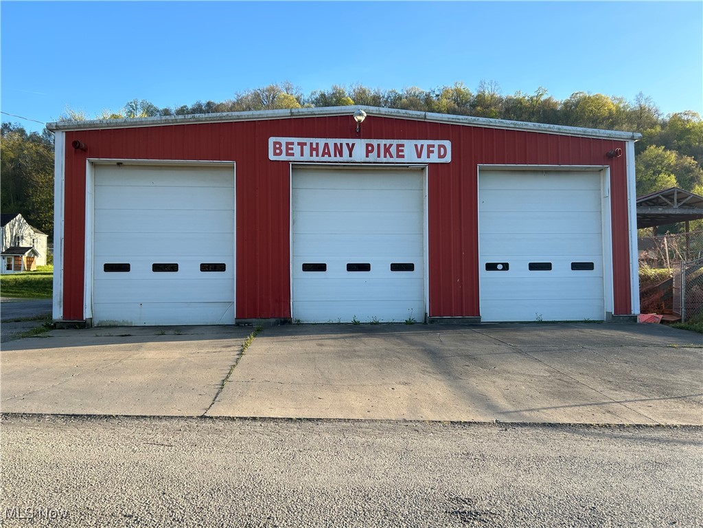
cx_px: 352
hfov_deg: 67.3
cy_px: 264
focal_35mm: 26
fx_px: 528
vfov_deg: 53.1
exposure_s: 1/932
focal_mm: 5.7
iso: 50
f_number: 1.5
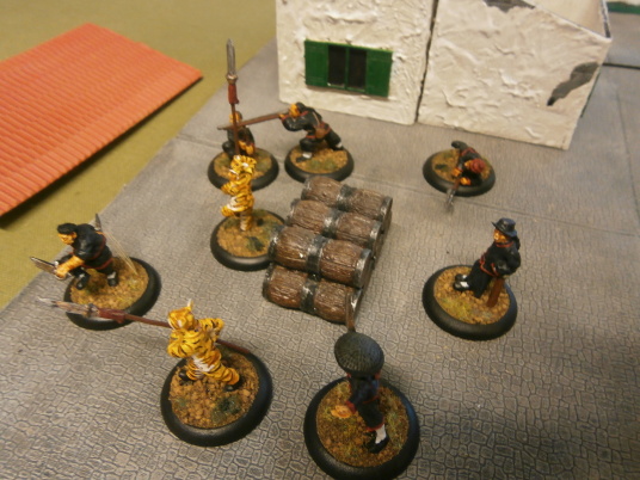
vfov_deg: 53.1
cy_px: 240
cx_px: 320
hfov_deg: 67.3
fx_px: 481
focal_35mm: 26
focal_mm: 4.7
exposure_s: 1/25
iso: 200
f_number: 2.8
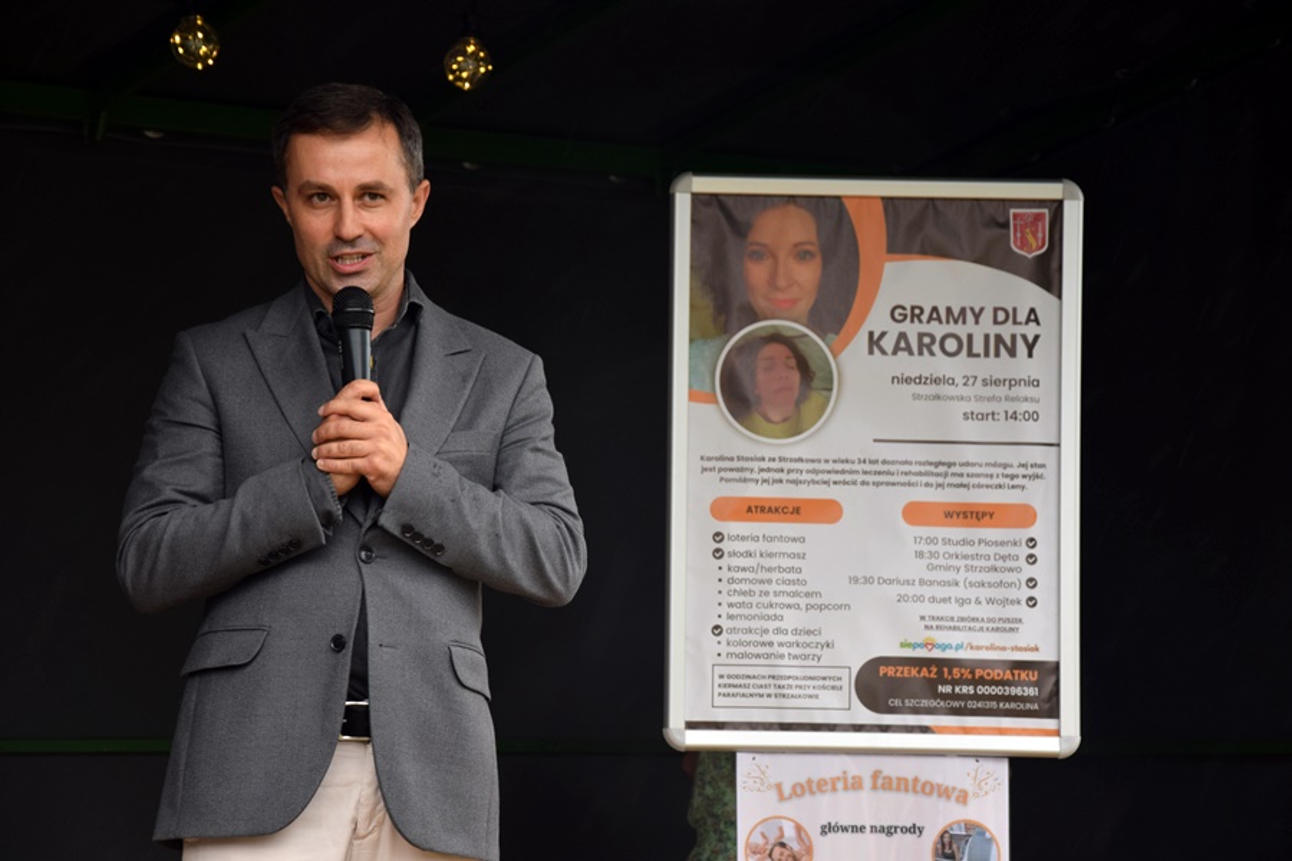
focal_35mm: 135
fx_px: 4845
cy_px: 430
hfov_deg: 15.2
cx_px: 646
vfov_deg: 10.2
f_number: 5.6
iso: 220
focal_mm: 90
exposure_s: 1/100
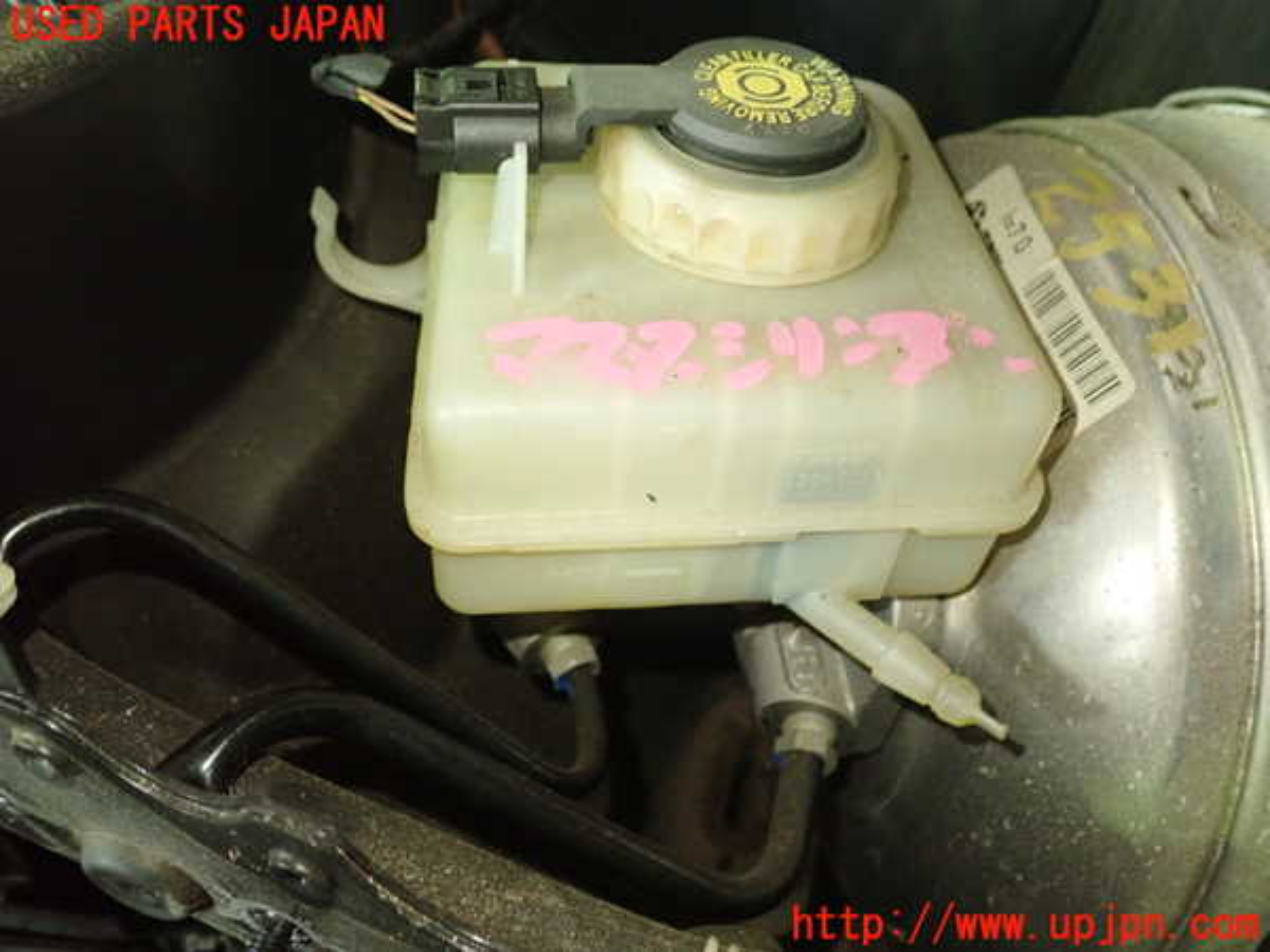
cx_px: 635
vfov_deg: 46.8
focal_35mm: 30
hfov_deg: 60.0
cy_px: 476
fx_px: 1101
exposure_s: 1/60
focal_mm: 5.5
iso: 800
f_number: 2.3
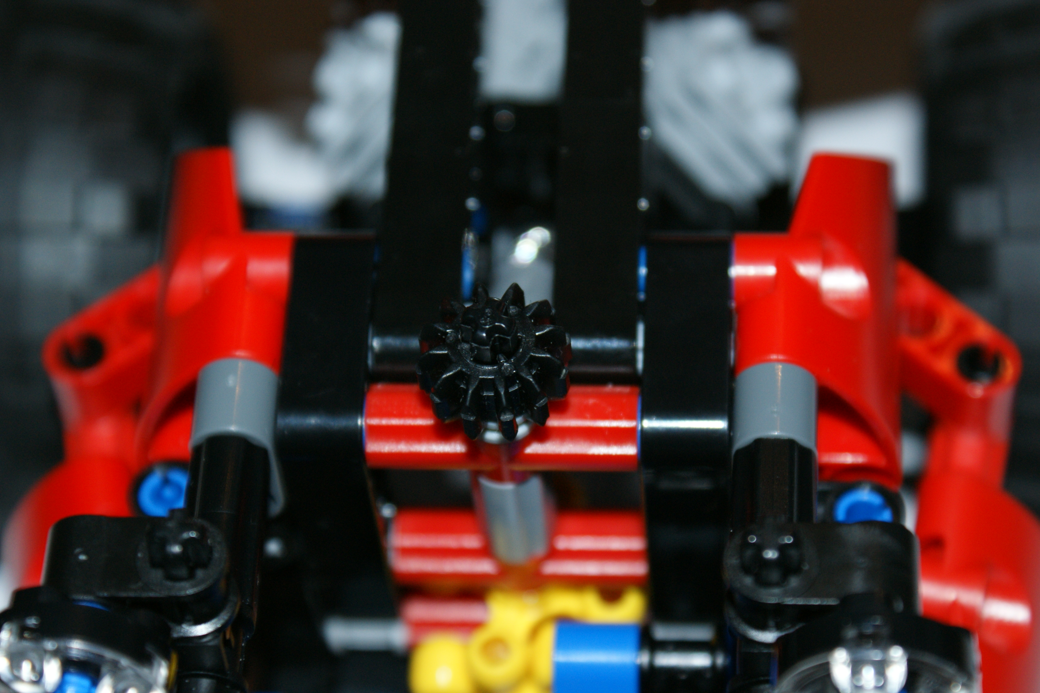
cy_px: 346
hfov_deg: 19.5
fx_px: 3033
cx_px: 520
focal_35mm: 105
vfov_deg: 13.0
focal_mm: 70
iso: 400
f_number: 6.3
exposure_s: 1/125
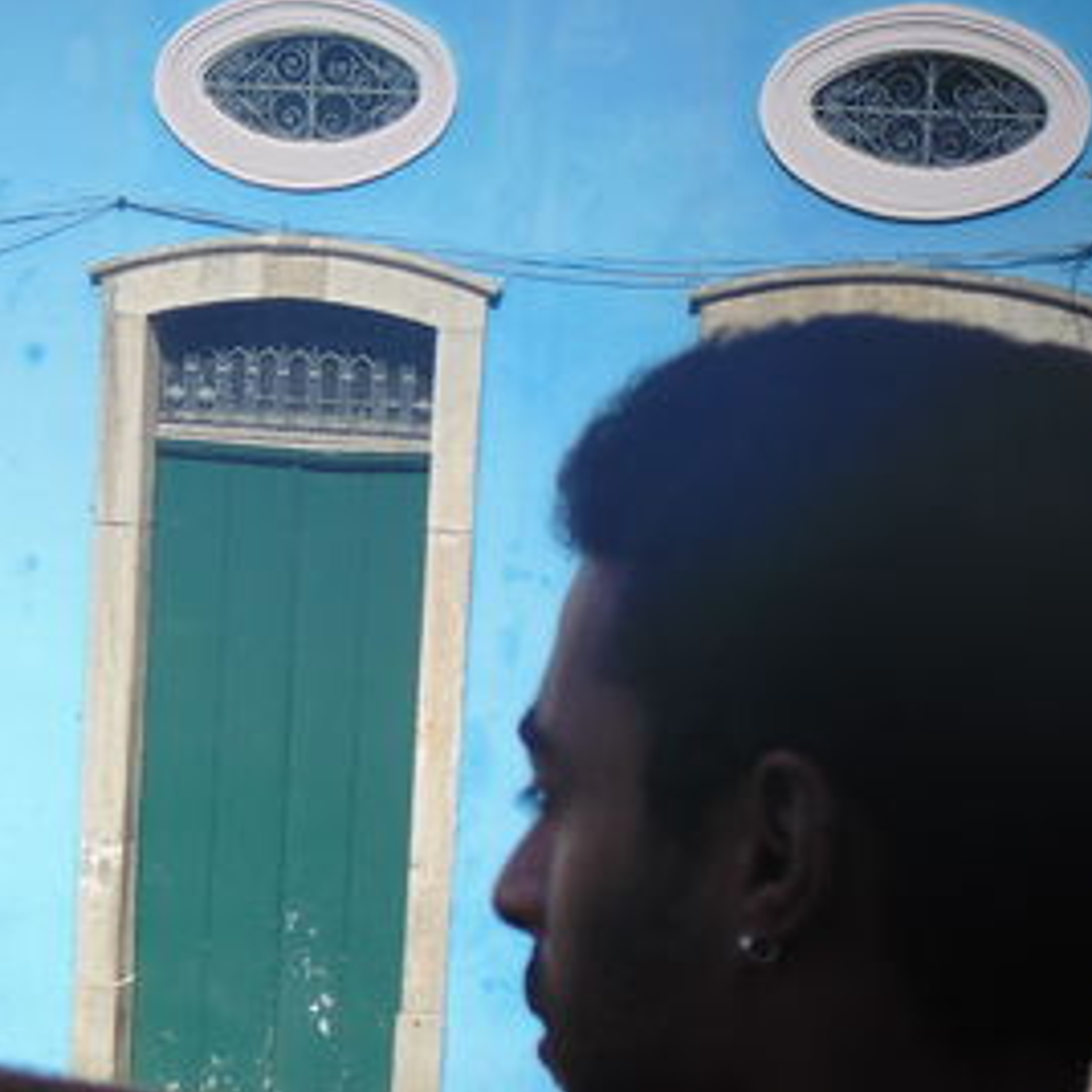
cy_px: 972
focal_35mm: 140
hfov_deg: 12.4
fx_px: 4997
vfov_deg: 12.4
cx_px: 106
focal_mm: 10.4
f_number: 3.9
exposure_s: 1/640
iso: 80
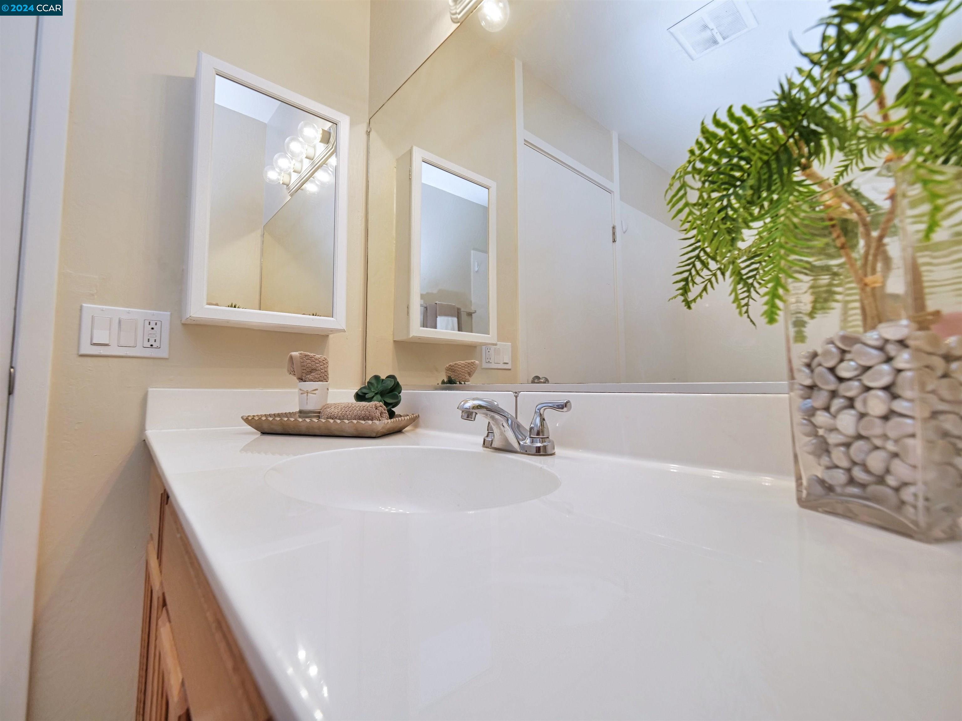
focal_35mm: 14
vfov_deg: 85.7
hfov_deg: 102.1
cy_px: 360
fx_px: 389
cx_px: 481
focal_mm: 7
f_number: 4
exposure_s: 1/160
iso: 400
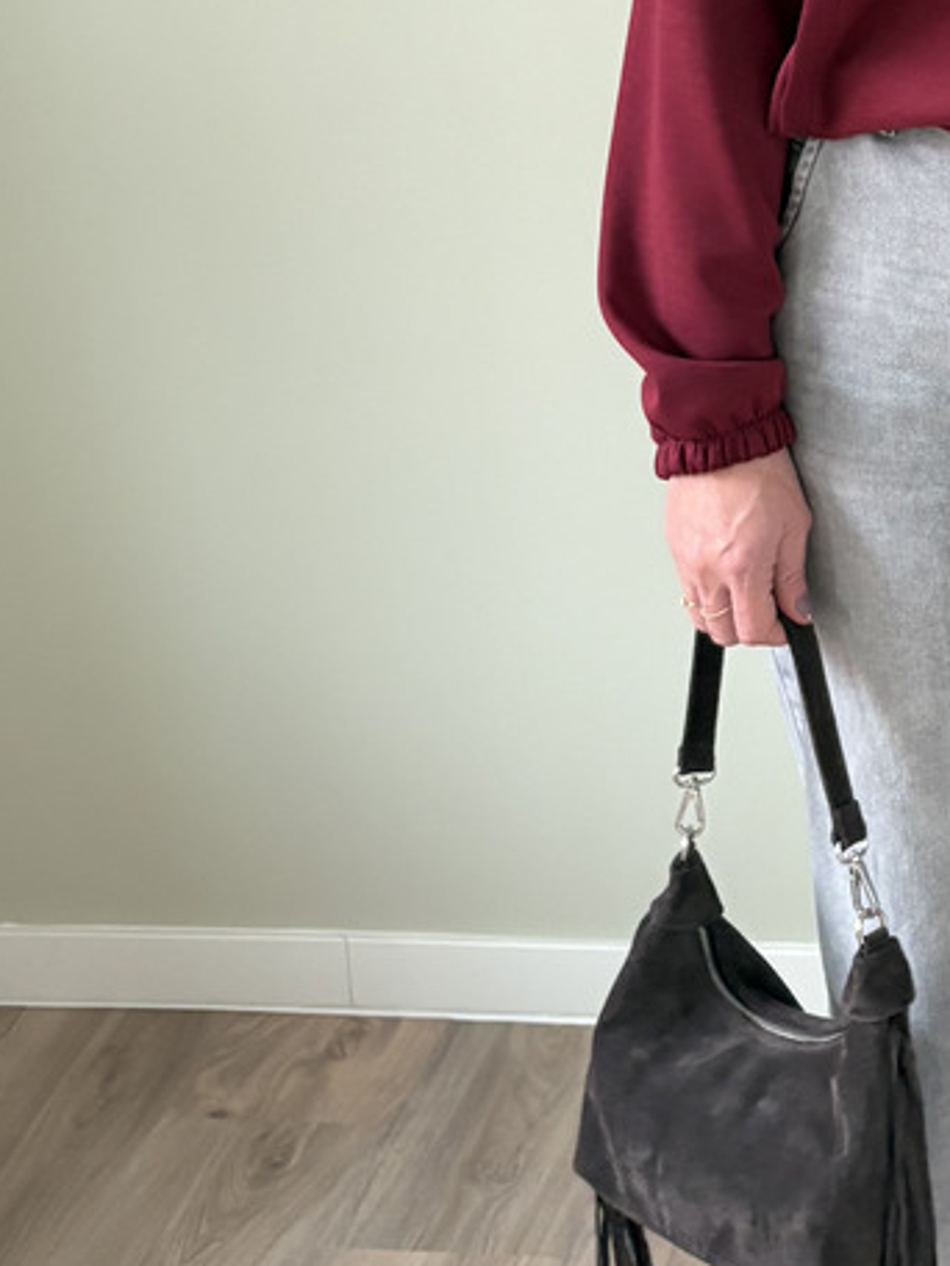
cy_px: 171
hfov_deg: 18.2
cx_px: 1194
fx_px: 2781
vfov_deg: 25.0
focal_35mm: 76
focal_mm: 5.96
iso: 250
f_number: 1.6
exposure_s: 1/60
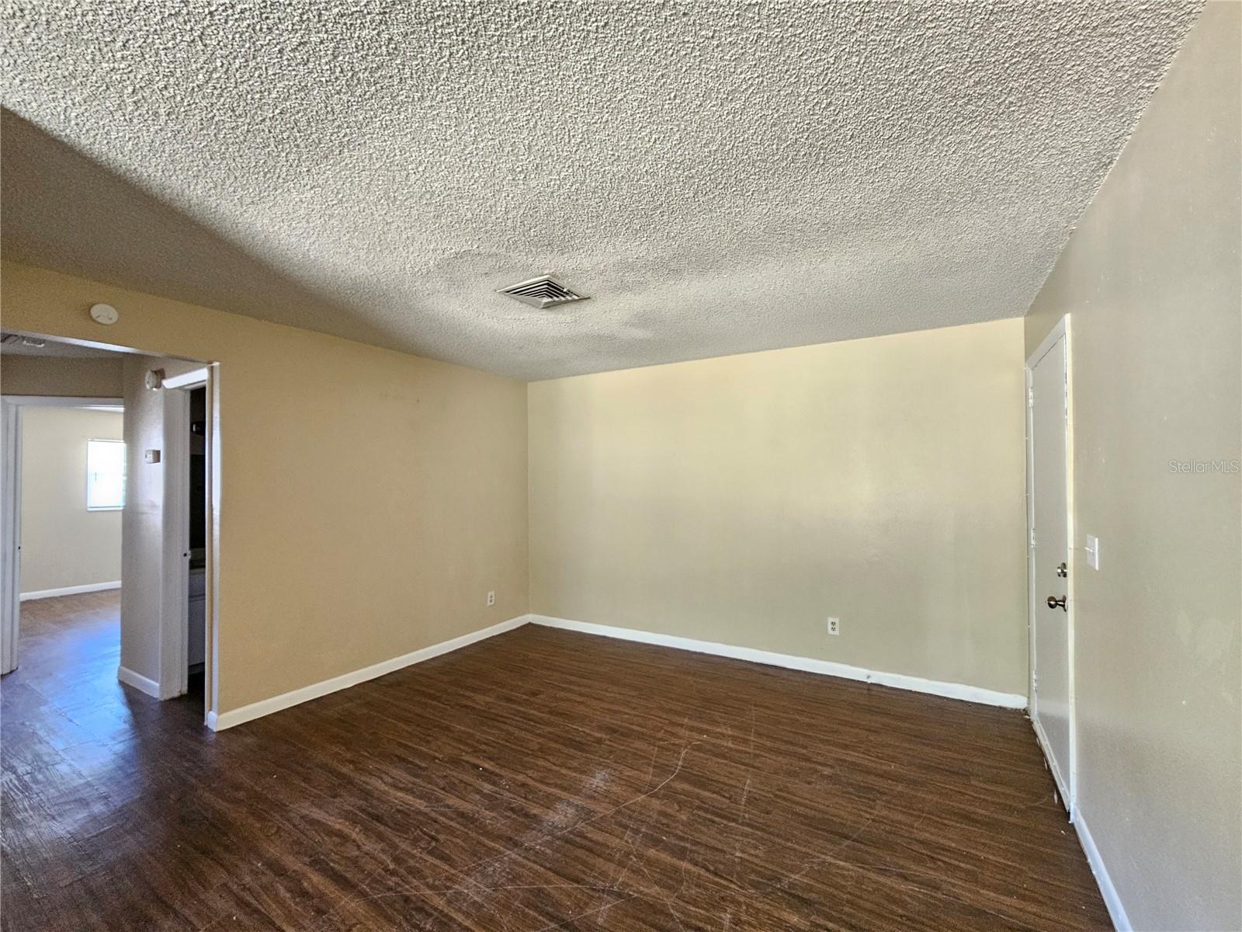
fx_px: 466
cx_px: 621
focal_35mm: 13
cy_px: 466
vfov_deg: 89.9
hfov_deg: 106.2
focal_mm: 2.2
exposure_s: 1/30
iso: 640
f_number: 2.2
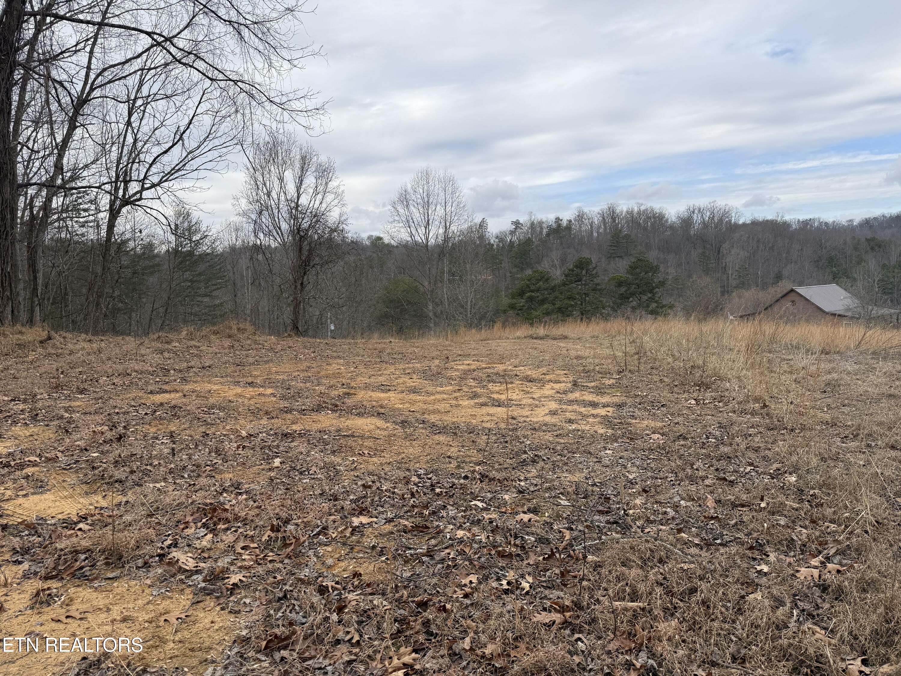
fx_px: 625
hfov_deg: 71.6
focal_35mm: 24
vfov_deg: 56.8
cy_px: 338
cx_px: 450
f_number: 1.78
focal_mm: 6.76
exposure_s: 1/2611
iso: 80
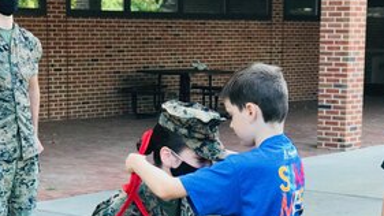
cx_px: 191
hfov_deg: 20.2
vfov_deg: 11.3
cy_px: 234
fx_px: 1079
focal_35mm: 106
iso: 32
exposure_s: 1/60
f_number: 2.8
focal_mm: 6.6
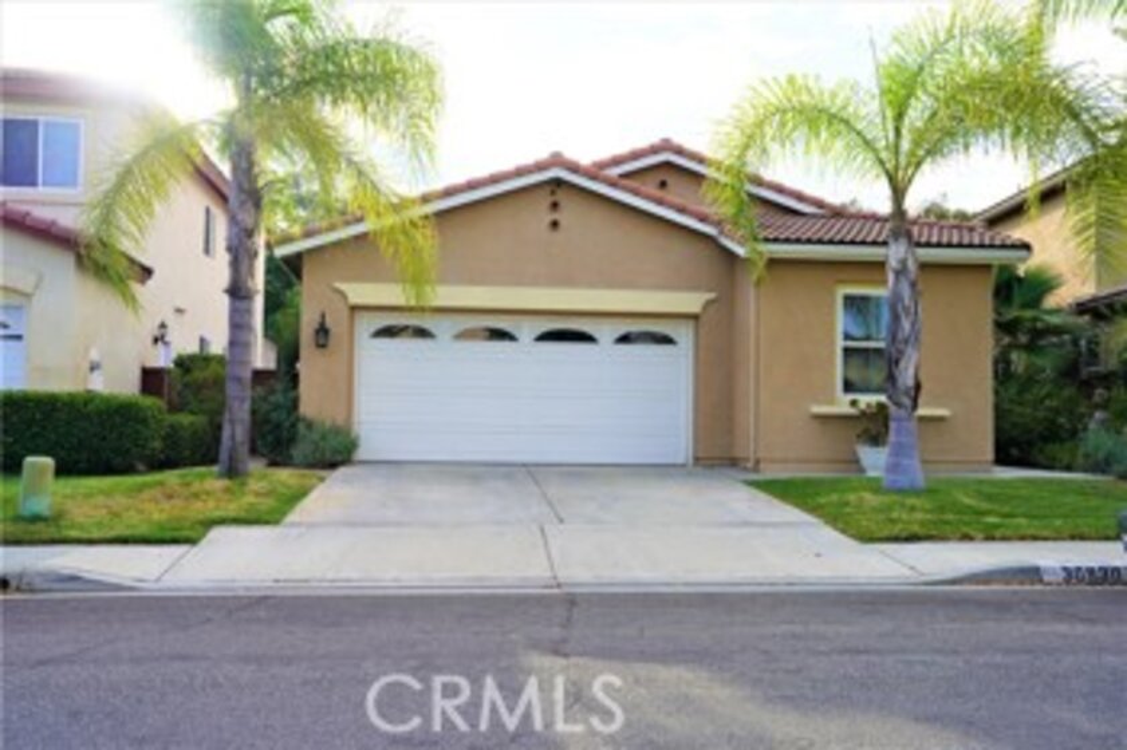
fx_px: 1095
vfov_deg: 37.8
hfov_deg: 54.5
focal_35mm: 35
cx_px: 564
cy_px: 375
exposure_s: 1/100
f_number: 7.1
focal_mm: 35
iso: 100
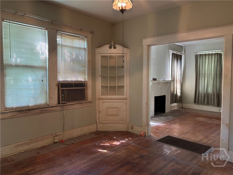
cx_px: 116
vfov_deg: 53.1
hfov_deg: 67.3
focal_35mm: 26
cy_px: 88
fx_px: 175
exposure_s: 1/40
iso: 400
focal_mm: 5.96
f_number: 1.6
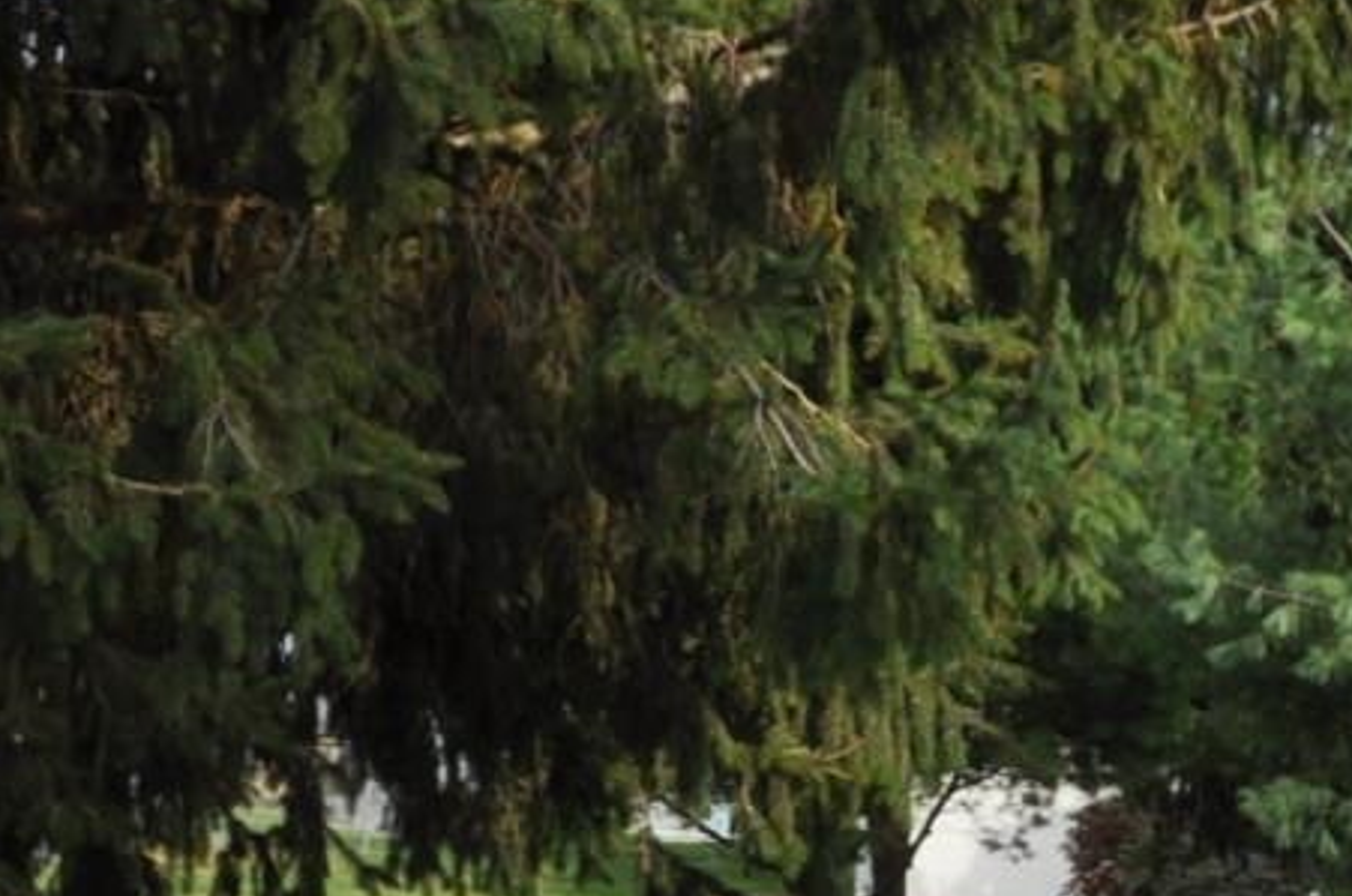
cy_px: 998
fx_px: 5886
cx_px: 2821
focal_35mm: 157
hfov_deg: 11.6
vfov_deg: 8.6
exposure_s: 1/200
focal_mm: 22
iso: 200
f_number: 13
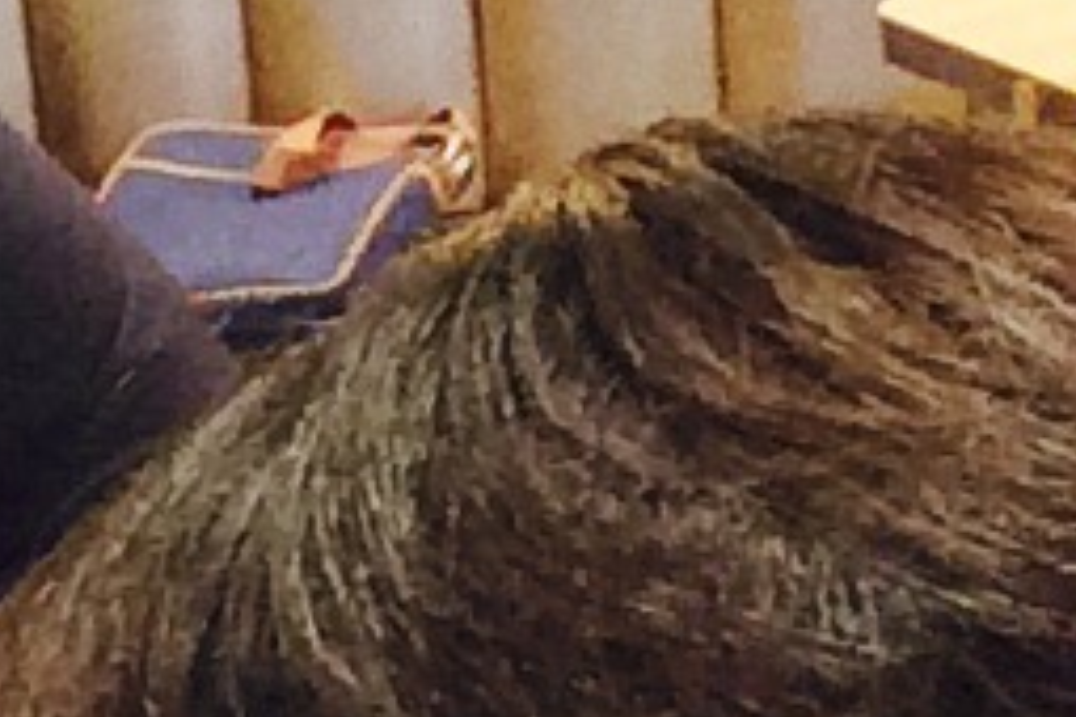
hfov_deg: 10.6
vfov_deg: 8.0
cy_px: 1573
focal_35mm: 162
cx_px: -1620
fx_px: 4842
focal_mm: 2.15
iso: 200
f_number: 2.4
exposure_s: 1/30
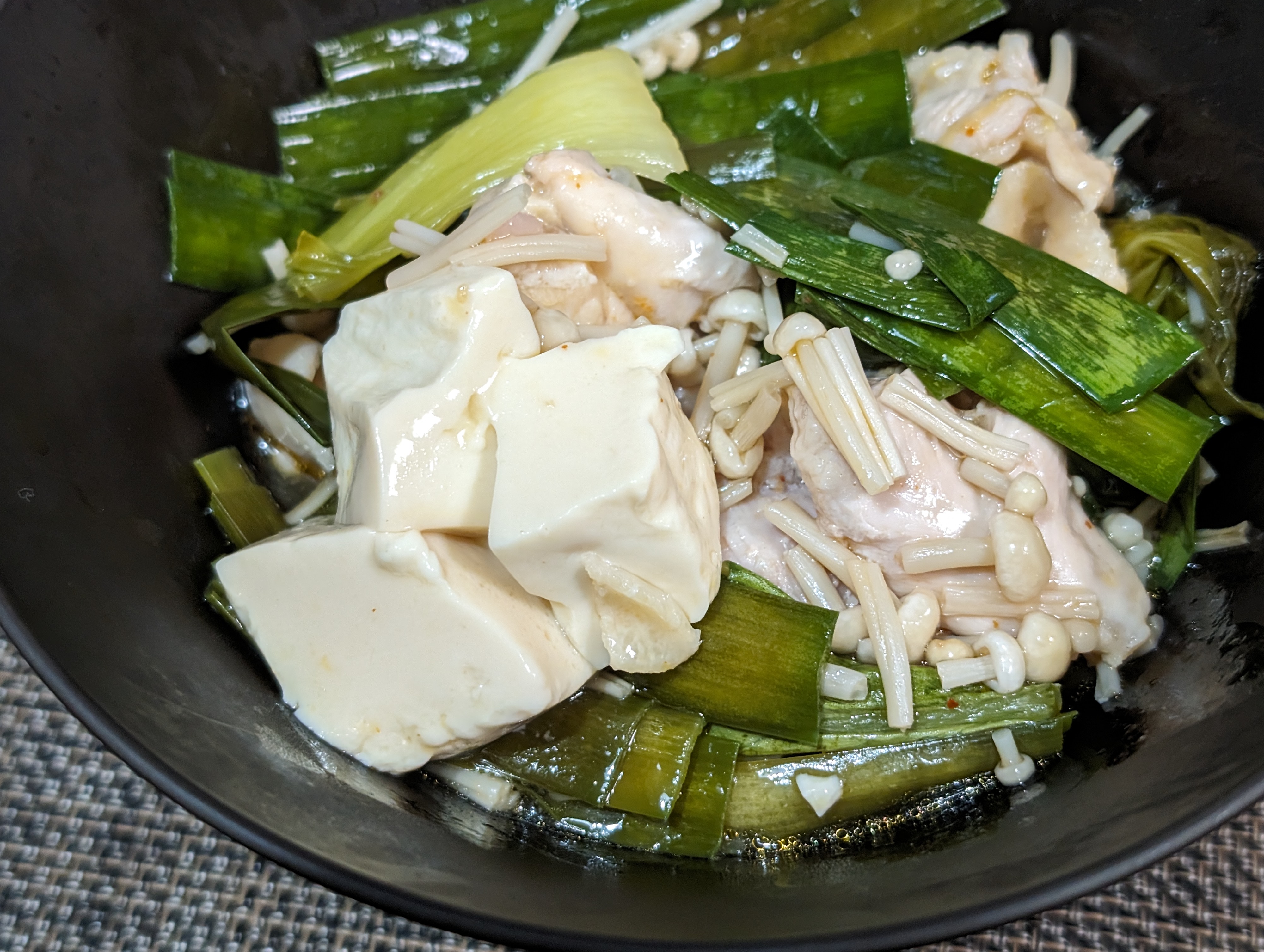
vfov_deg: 29.2
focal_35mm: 50
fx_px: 1828
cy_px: 479
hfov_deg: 38.1
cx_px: 635
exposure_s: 1/46.2
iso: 389
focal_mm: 6.9
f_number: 1.68
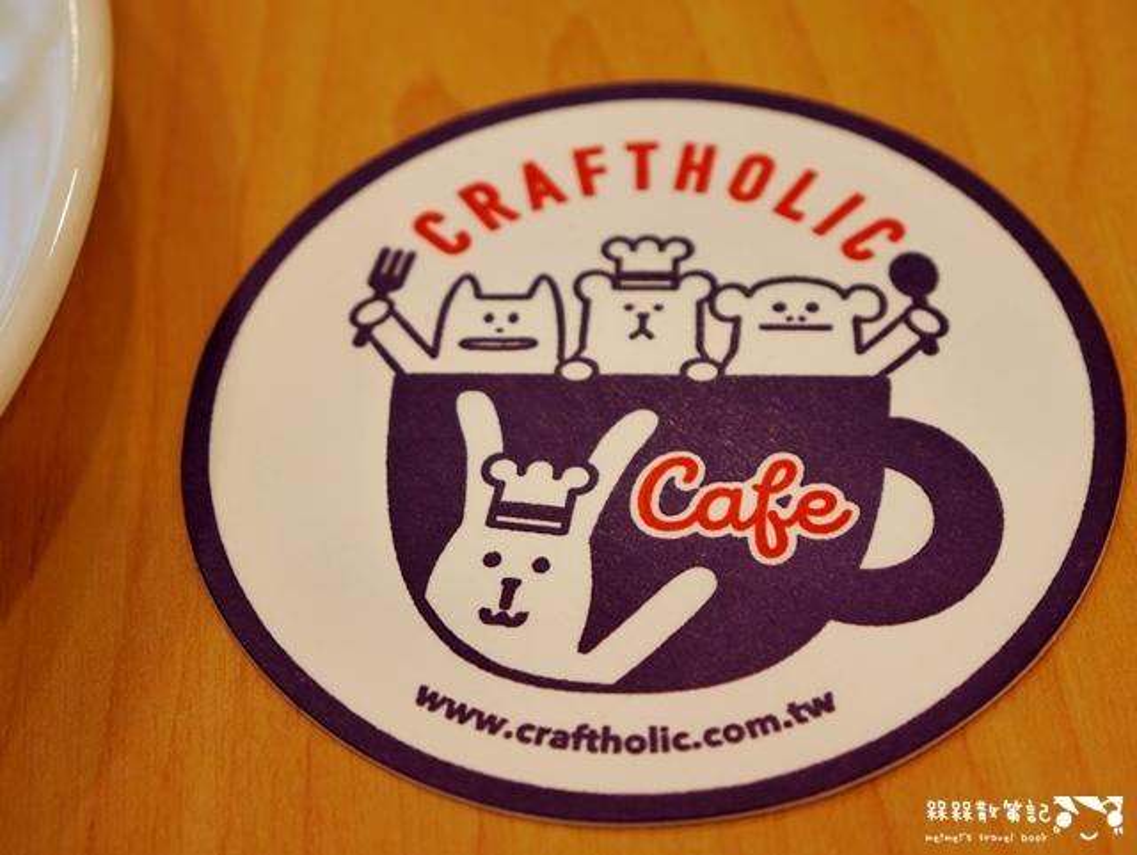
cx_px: 568
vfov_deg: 18.9
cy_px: 428
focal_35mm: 78
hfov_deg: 25.0
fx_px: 2564
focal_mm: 39
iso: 200
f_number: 5.6
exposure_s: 1/20
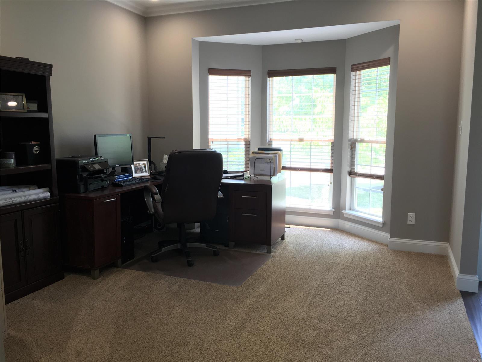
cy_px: 181
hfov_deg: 61.7
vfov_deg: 48.2
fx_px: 404
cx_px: 241
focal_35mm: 29
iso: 40
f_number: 2.2
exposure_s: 1/30
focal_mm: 4.15
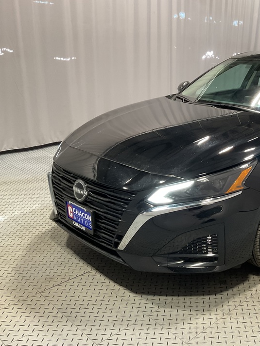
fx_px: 391
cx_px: 221
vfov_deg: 47.9
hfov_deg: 35.2
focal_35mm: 39
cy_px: 173
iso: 80
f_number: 1.8
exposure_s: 1/50
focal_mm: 3
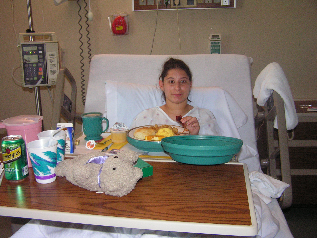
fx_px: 348
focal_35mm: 38
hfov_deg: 49.0
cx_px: 158
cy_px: 119
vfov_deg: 37.7
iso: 200
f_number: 2.8
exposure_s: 1/40
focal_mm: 6.3
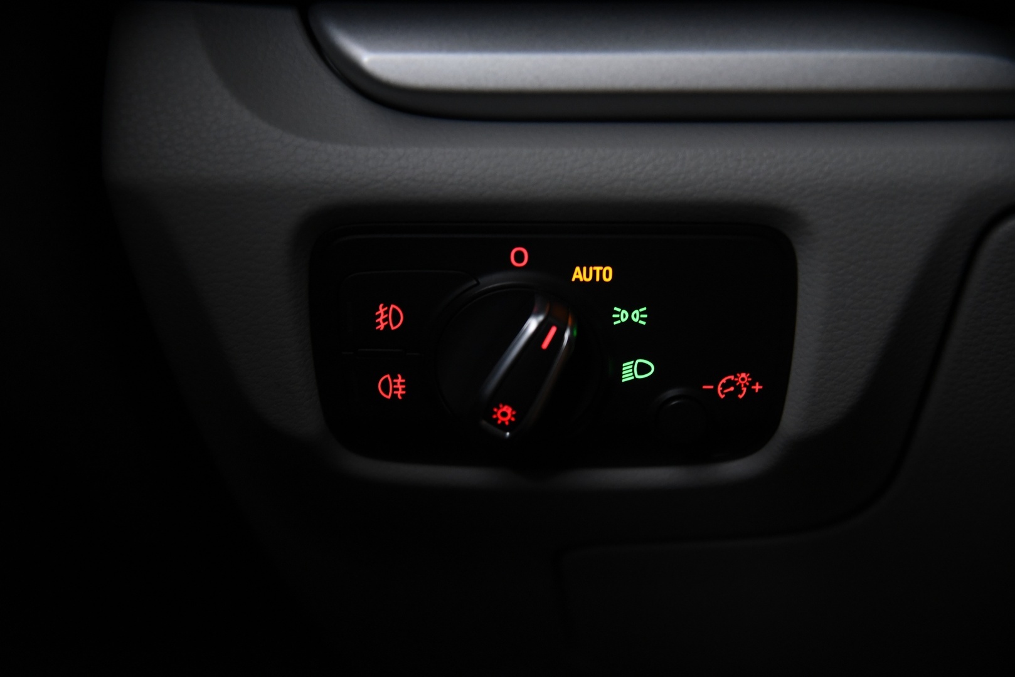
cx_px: 508
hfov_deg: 32.4
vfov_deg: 21.9
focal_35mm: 62
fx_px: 1749
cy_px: 338
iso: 4000
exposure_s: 1/40
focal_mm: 62
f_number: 4
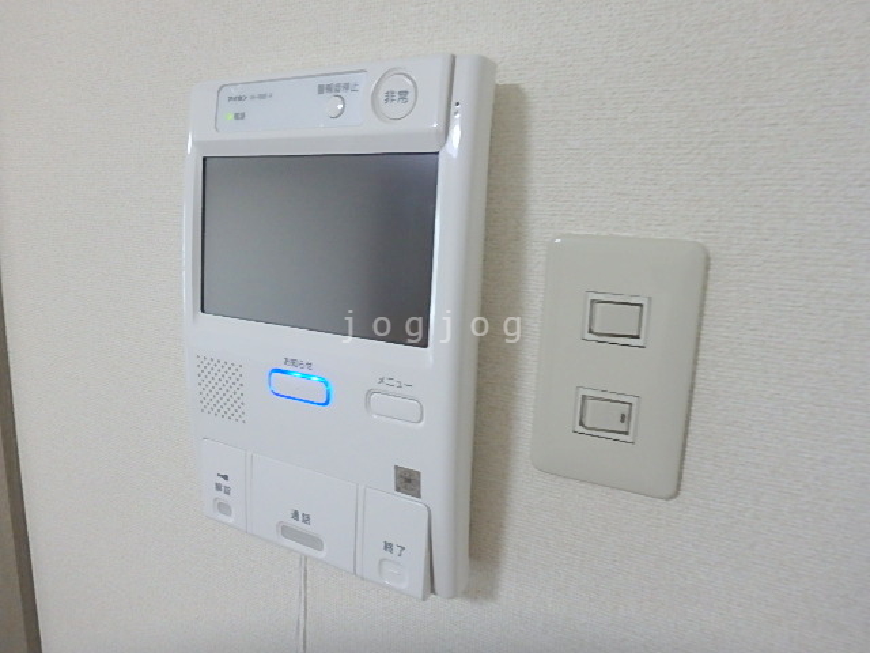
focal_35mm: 21
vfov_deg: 63.4
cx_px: 435
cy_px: 326
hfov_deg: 79.0
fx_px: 528
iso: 320
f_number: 3.5
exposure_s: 1/30
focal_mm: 3.7
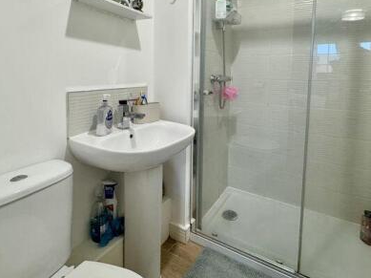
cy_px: 89
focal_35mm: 21
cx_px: 184
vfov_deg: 61.6
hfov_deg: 79.0
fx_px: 225
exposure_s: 1/100
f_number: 2.2
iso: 160
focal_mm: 2.22
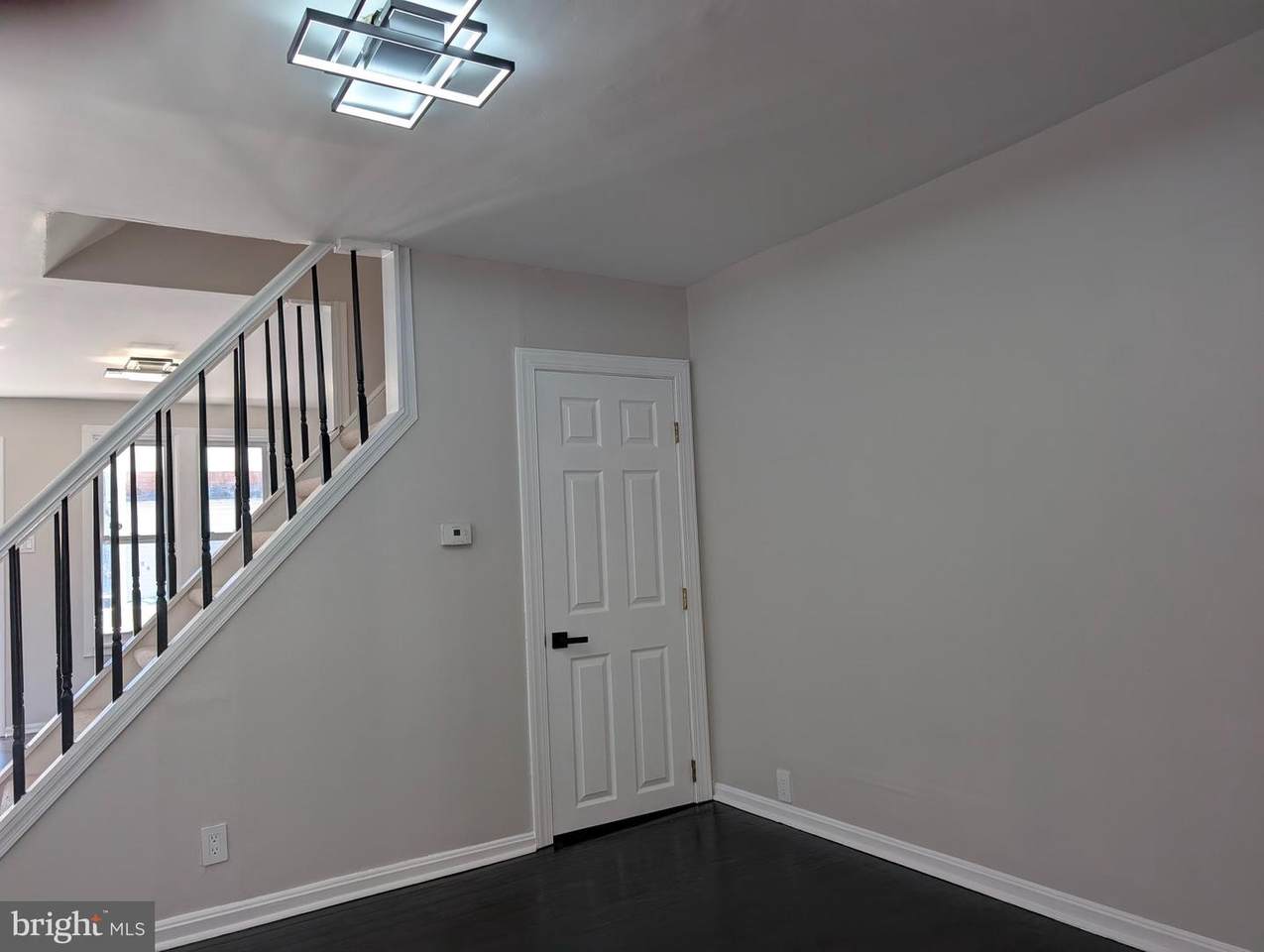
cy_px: 476
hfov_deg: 71.5
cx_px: 632
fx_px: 878
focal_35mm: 24
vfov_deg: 56.9
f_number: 1.68
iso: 30
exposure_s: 1/87.5
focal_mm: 6.9
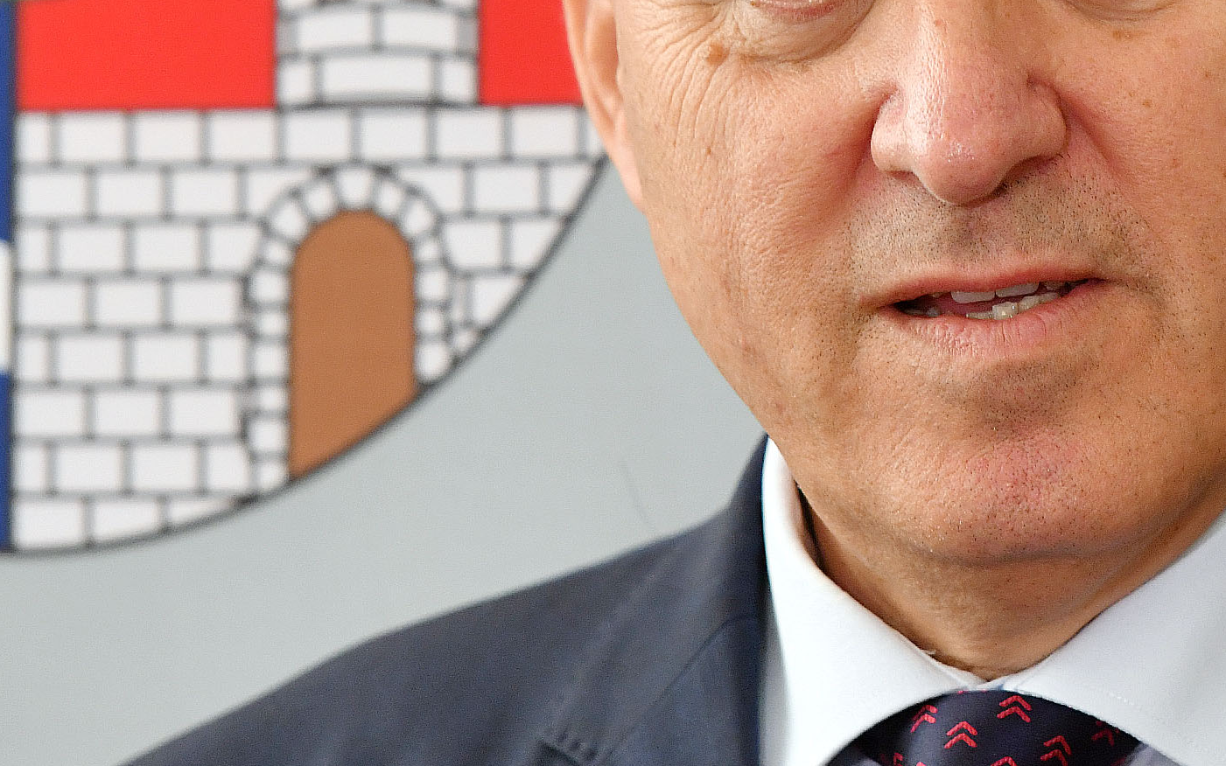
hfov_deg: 4.4
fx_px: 16040
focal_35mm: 480
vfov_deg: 2.7
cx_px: 1026
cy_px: -11
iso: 1250
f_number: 5
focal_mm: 165
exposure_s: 1/200
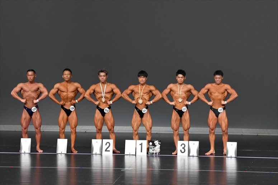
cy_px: 92
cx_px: 139
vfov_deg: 7.3
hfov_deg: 11.0
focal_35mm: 187
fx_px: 1443
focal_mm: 125
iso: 5000
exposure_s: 1/400
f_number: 5.6
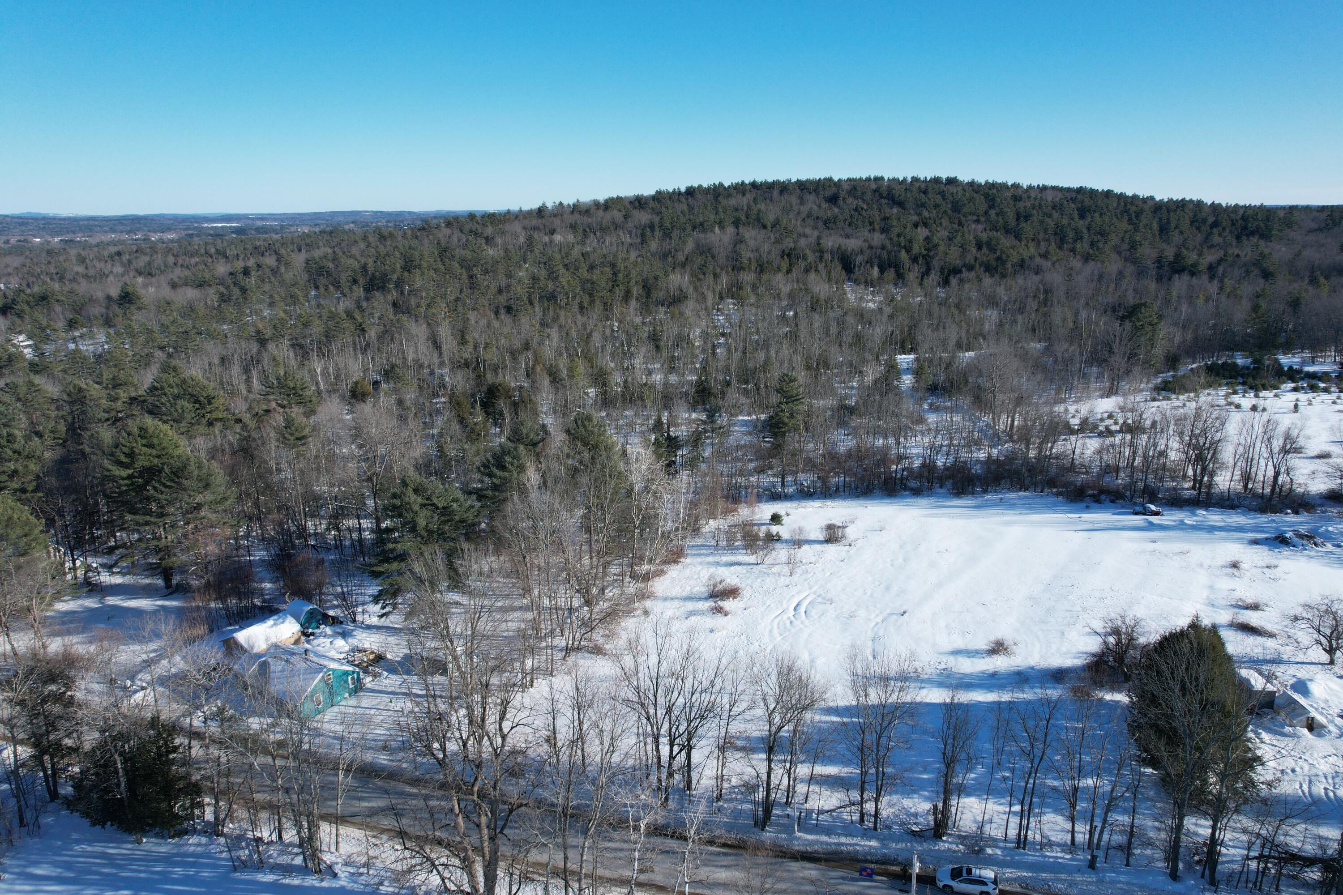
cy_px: 448
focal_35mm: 22
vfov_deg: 57.2
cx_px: 672
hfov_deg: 78.6
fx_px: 821
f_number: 2.8
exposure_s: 1/2000
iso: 150
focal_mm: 8.38
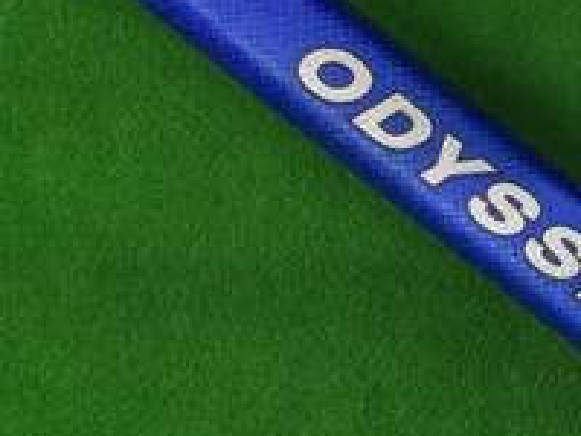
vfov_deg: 14.9
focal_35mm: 99
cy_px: 201
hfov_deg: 17.5
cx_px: 906
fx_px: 1662
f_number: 2.4
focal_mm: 3.3
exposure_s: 1/30
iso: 50
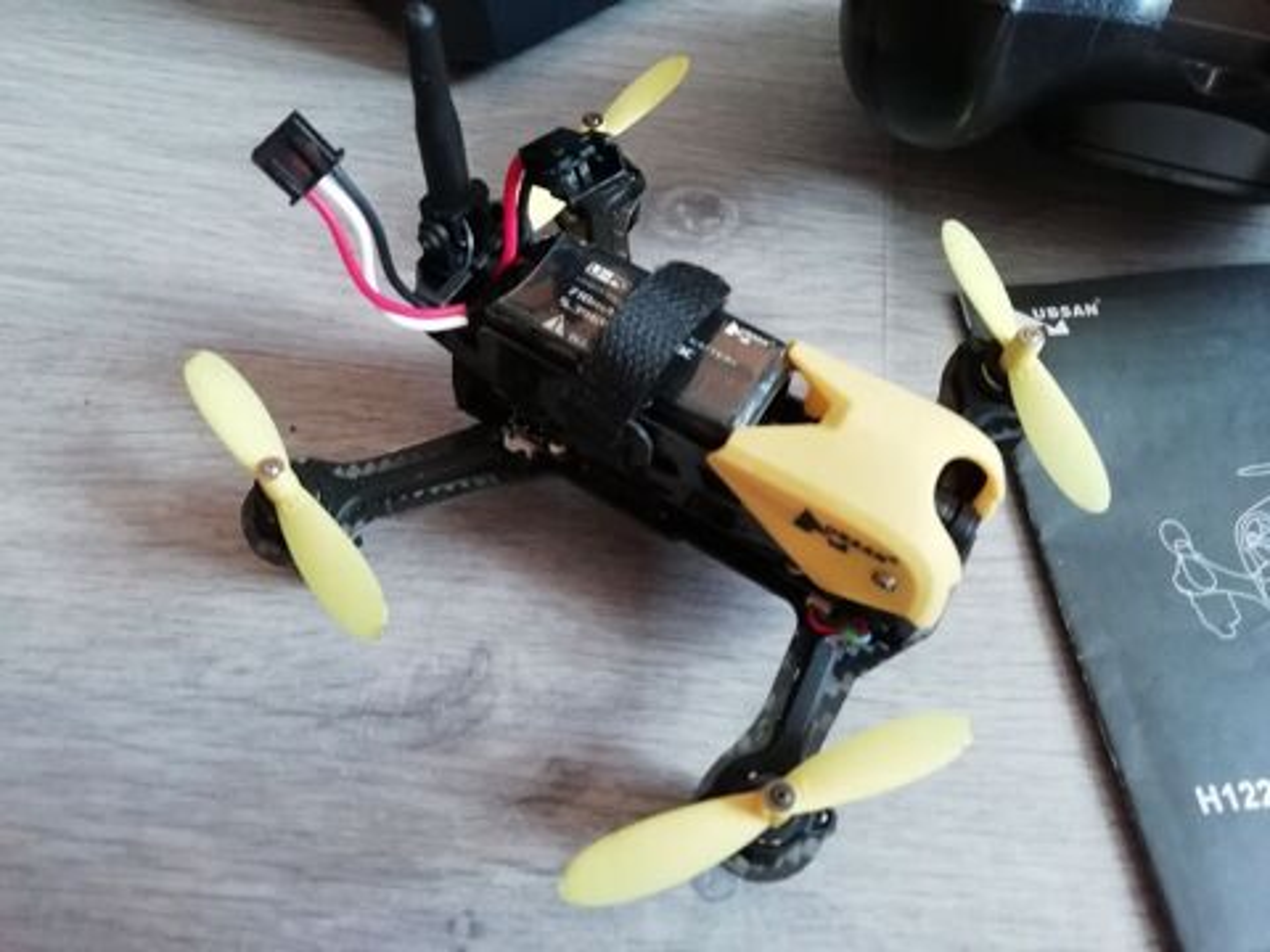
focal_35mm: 26
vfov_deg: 53.1
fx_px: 954
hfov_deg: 67.3
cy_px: 476
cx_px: 635
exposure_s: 1/33.3
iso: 200
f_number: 2.2
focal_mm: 3.46
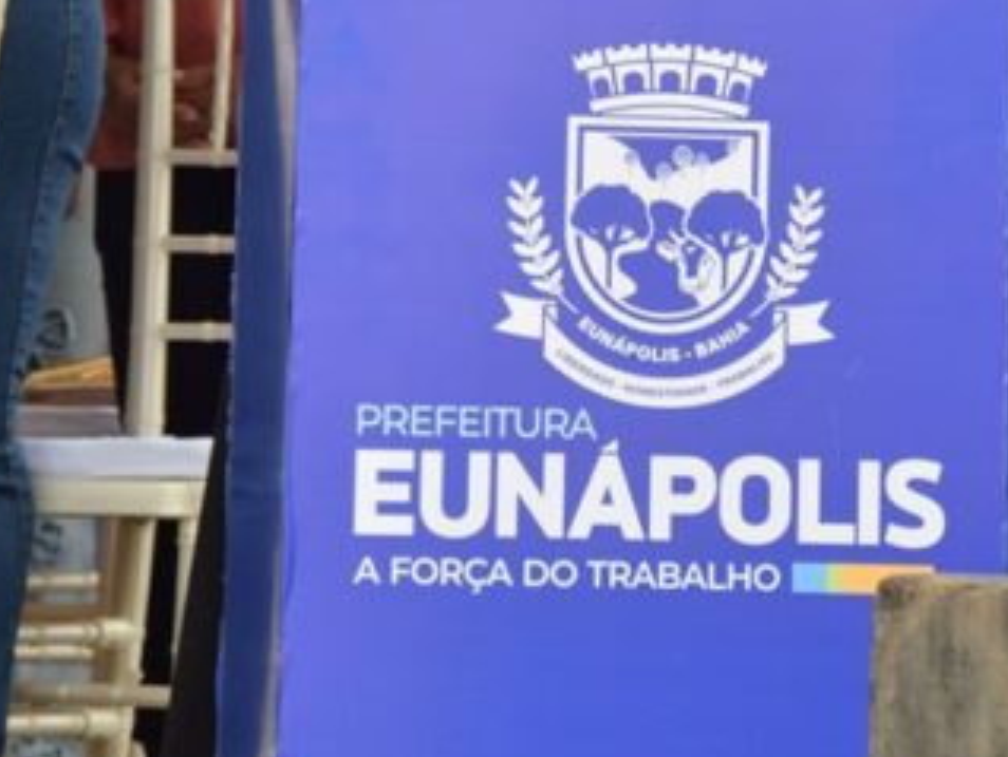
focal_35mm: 269
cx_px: 639
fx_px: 7839
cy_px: -98
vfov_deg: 5.5
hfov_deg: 7.4
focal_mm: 80
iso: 400
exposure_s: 1/250
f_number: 5.3
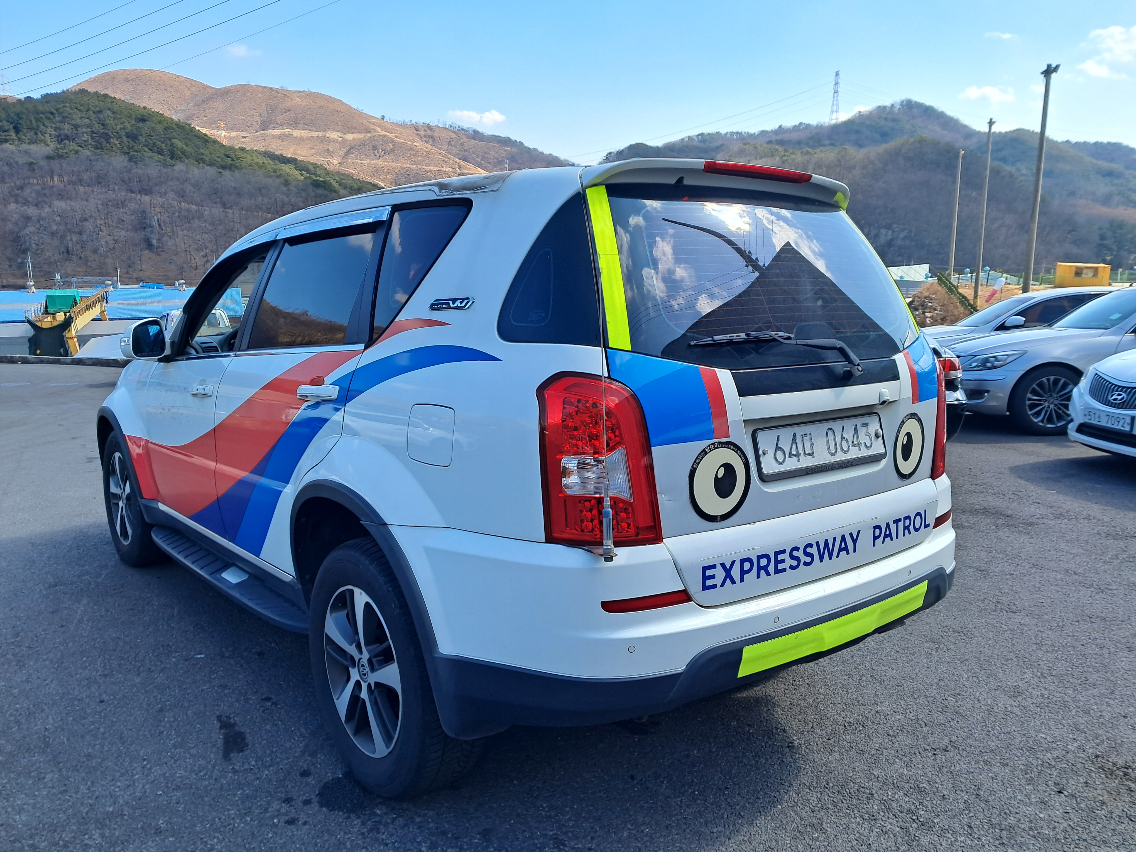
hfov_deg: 65.3
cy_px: 426
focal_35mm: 27
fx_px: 886
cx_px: 568
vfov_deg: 51.4
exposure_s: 1/426
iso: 50
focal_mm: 4
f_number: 1.8
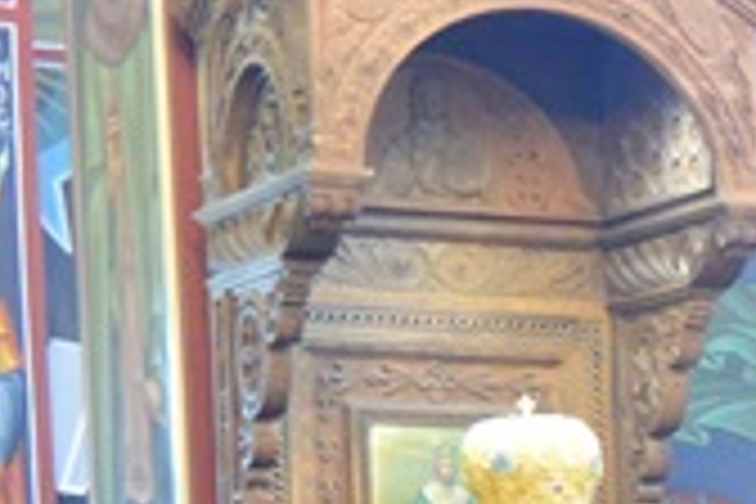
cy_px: 1076
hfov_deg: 8.7
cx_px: 2052
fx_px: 4326
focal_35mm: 206
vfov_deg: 6.4
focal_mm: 36
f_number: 4.5
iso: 4000
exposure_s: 1/80
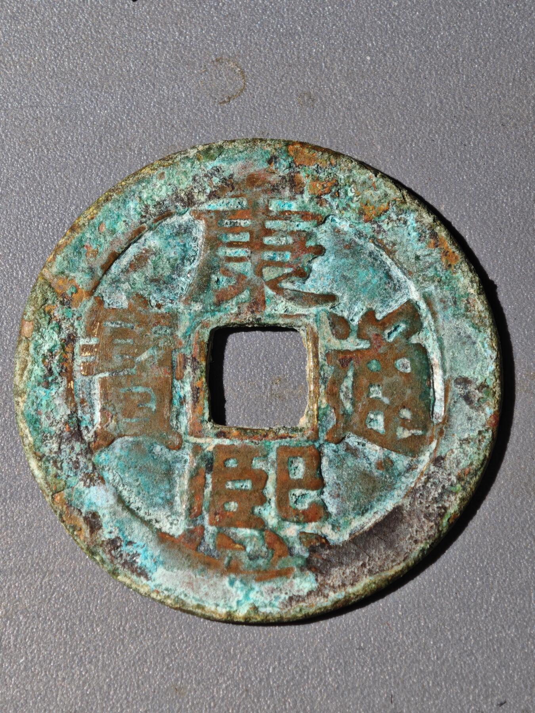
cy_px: 356
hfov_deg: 14.2
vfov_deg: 18.9
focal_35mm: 104
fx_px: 2143
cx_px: 268
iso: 160
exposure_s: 1/100
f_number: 2
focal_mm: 9
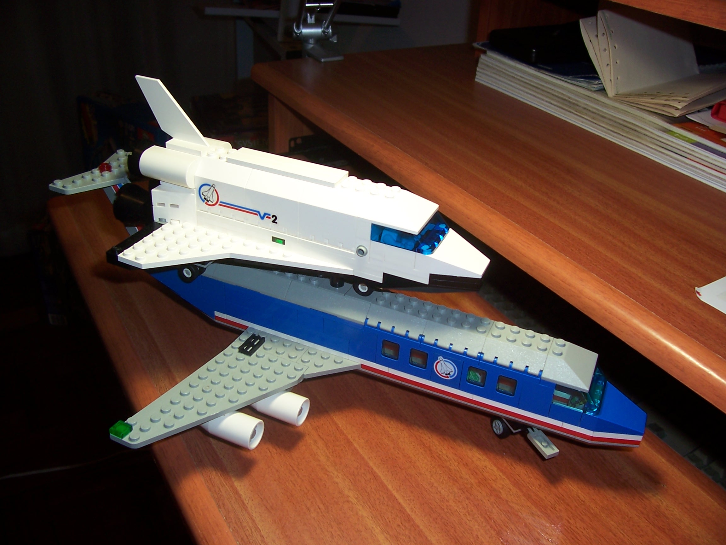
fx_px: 713
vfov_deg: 41.8
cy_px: 272
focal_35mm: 34
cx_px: 363
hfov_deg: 54.0
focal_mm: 5.6
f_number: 2.7
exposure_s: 1/60
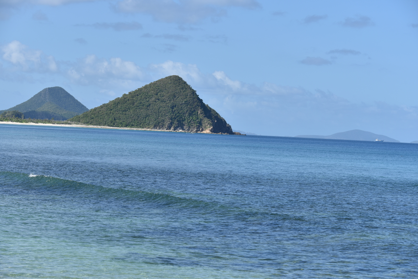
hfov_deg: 19.5
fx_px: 1219
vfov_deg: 13.0
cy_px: 140
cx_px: 209
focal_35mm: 105
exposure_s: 1/320
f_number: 9
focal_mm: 105
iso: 100
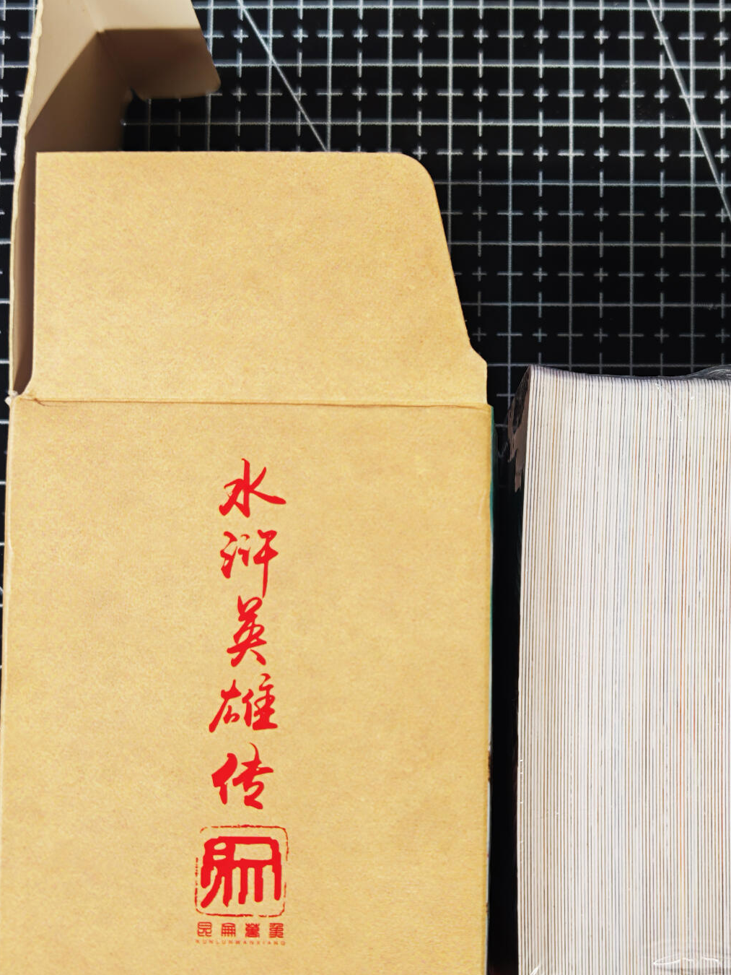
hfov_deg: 22.9
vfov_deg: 30.2
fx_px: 1801
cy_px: 540
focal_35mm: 64
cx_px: 479
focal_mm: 6.67
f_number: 1.9
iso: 160
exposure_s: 1/33
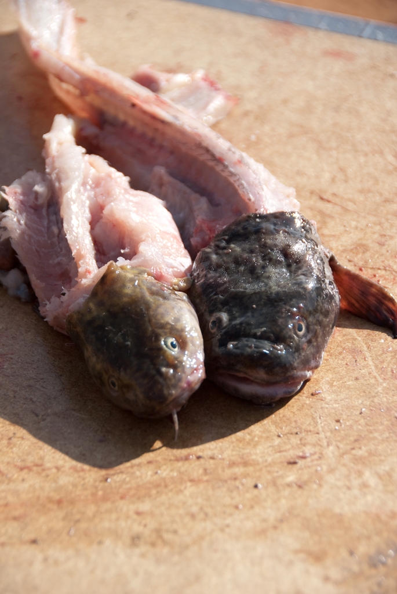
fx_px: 2228
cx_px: 198
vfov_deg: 15.2
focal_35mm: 135
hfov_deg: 10.2
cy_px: 297
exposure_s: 1/800
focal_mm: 90
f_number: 5.3
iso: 200
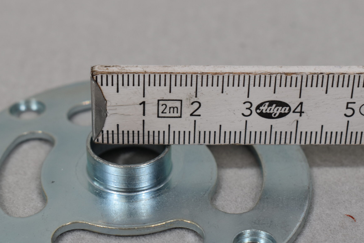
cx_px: 165
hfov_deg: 23.1
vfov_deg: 15.5
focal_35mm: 88
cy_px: 75
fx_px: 890
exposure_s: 1/60
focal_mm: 40
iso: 320
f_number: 8
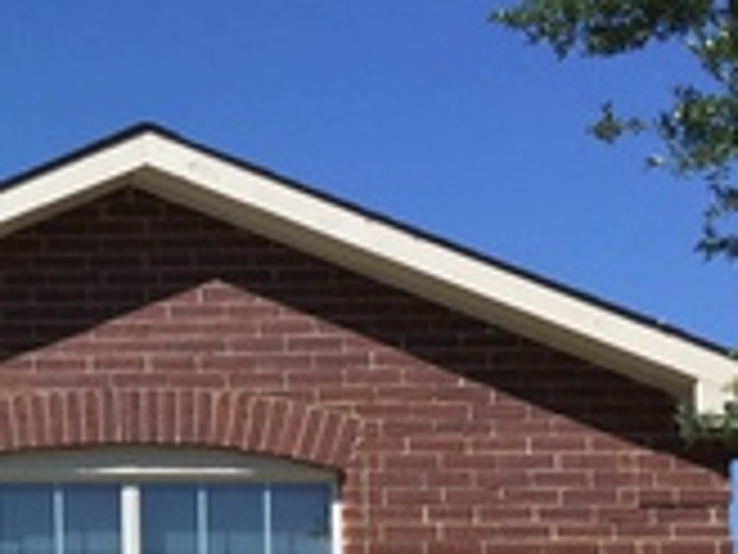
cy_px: 662
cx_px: -432
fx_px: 2409
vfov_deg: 12.8
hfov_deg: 15.7
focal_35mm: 113
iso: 32
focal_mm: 4.15
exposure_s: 1/3597
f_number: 2.2
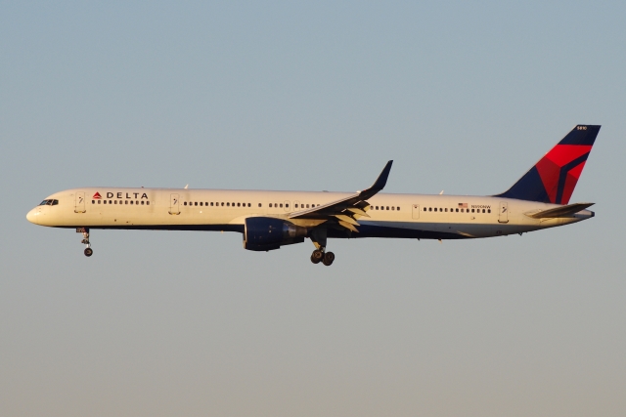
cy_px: 208
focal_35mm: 315
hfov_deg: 6.5
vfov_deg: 4.4
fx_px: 5478
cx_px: 313
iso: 400
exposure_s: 1/640
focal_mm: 210
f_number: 8
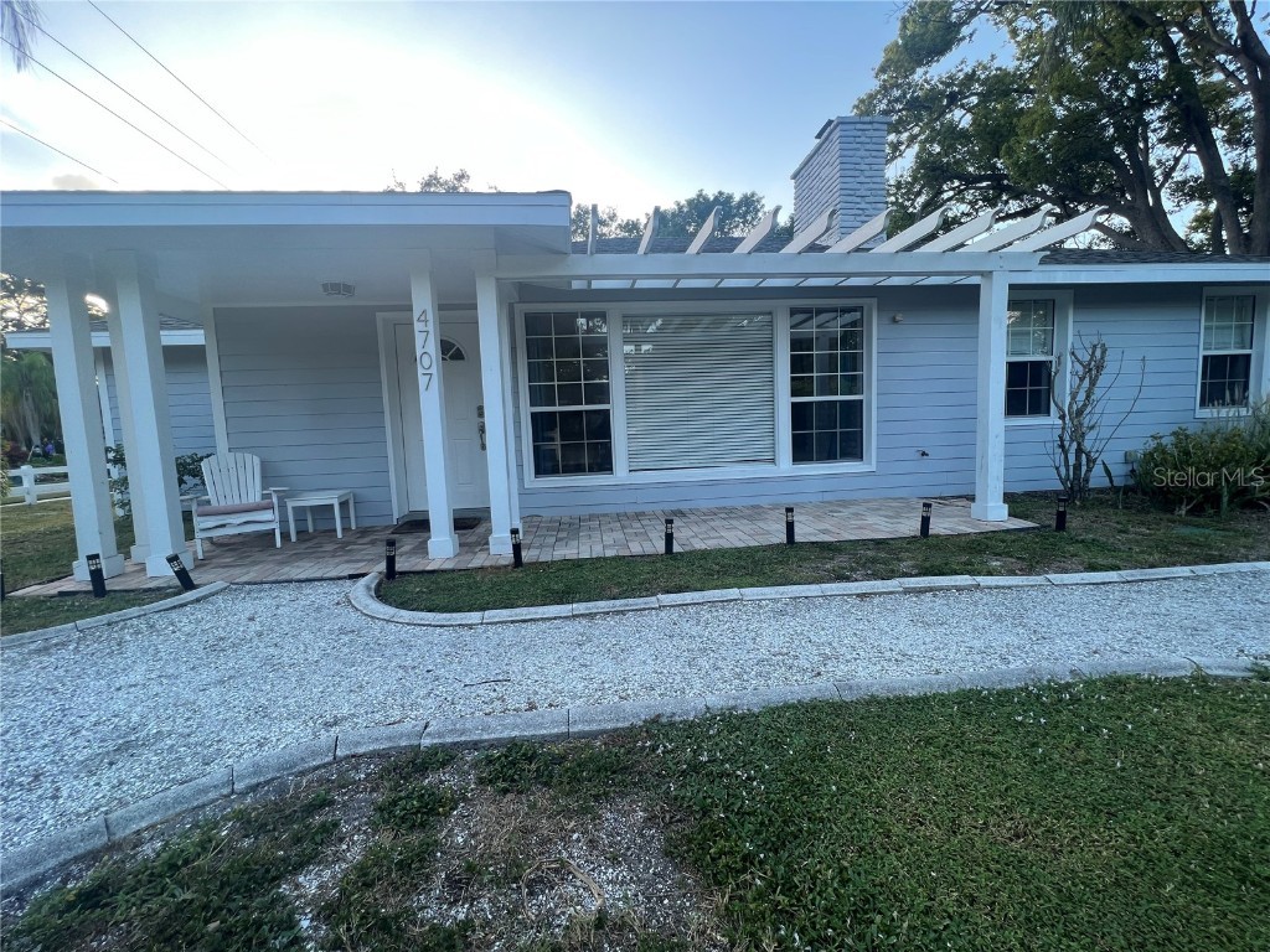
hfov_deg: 106.2
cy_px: 476
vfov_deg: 89.9
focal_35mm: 13
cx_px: 635
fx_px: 477
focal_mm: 1.57
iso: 32
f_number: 1.8
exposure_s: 1/148
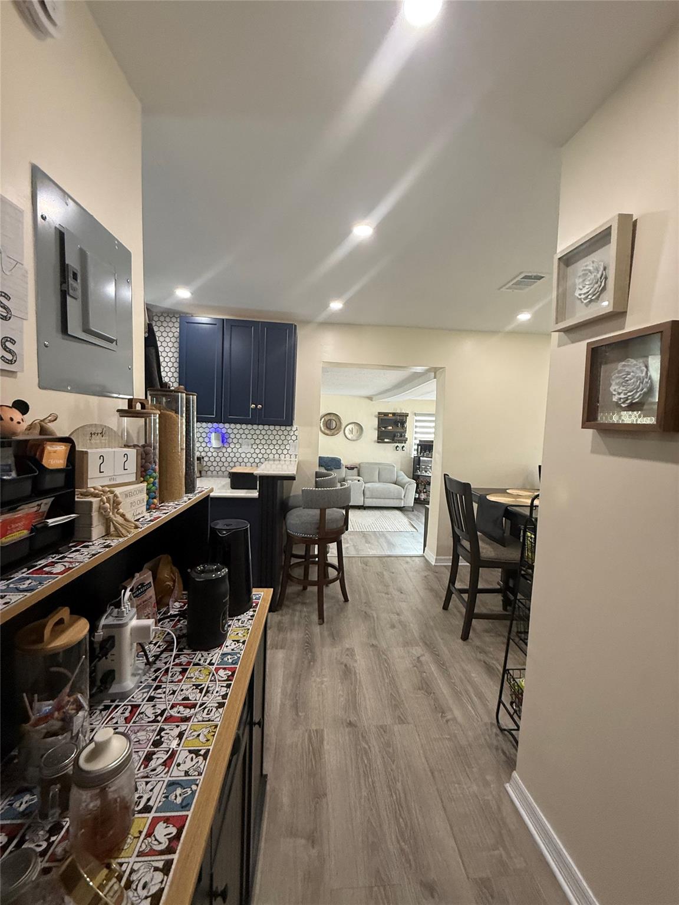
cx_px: 340
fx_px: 366
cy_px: 452
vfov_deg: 102.1
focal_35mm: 14
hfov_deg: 85.7
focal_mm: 2.22
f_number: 2.2
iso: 320
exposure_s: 1/60
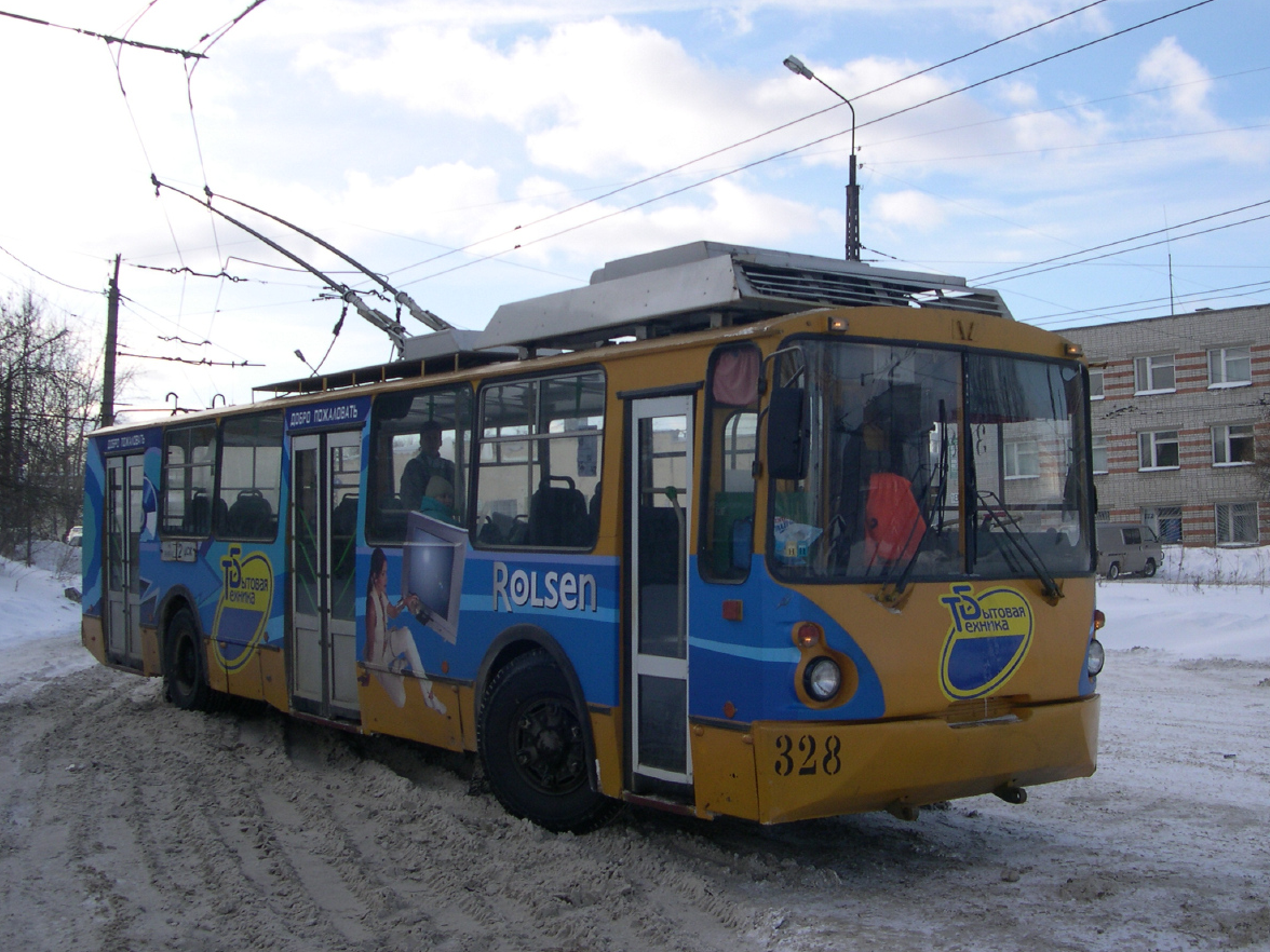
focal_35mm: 42
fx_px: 1541
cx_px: 697
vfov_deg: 34.3
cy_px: 436
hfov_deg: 44.7
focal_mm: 8
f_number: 7.6
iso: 100
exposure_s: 1/163
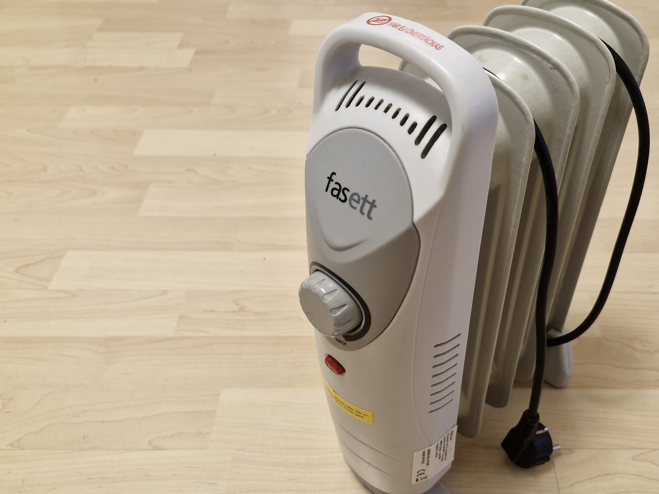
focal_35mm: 32
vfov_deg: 44.1
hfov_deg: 56.3
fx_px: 609
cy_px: 273
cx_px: 405
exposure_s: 1/50
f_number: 1.8
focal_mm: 5.54
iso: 500
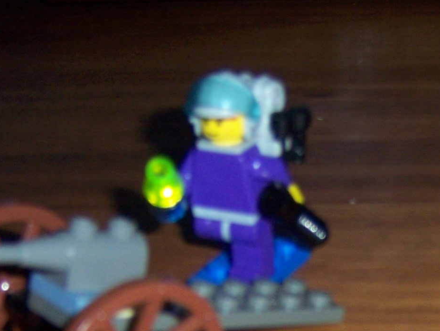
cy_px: 413
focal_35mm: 100
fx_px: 1272
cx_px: 351
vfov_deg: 14.3
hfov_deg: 19.4
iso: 125
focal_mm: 6.2
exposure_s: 1/60
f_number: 2.8
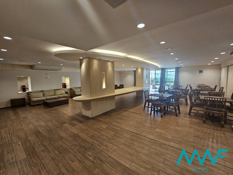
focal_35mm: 13
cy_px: 88
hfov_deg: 106.2
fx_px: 88
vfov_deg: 89.9
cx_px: 116
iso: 250
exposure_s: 1/60
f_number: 2.2
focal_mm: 2.2
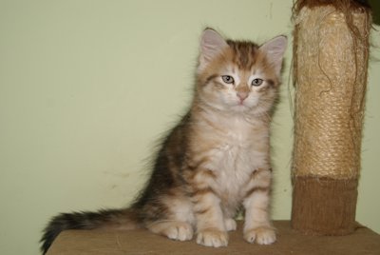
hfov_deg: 37.8
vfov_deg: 25.8
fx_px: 555
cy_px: 128
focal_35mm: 52
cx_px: 190
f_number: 5.6
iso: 400
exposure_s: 1/60
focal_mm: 35
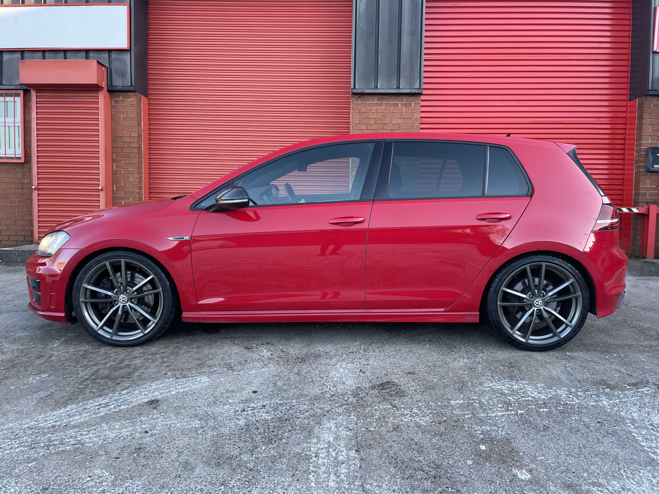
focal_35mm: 26
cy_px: 247
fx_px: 495
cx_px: 330
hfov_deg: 67.3
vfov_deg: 53.1
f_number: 1.6
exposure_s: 1/121
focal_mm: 4.2
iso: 40
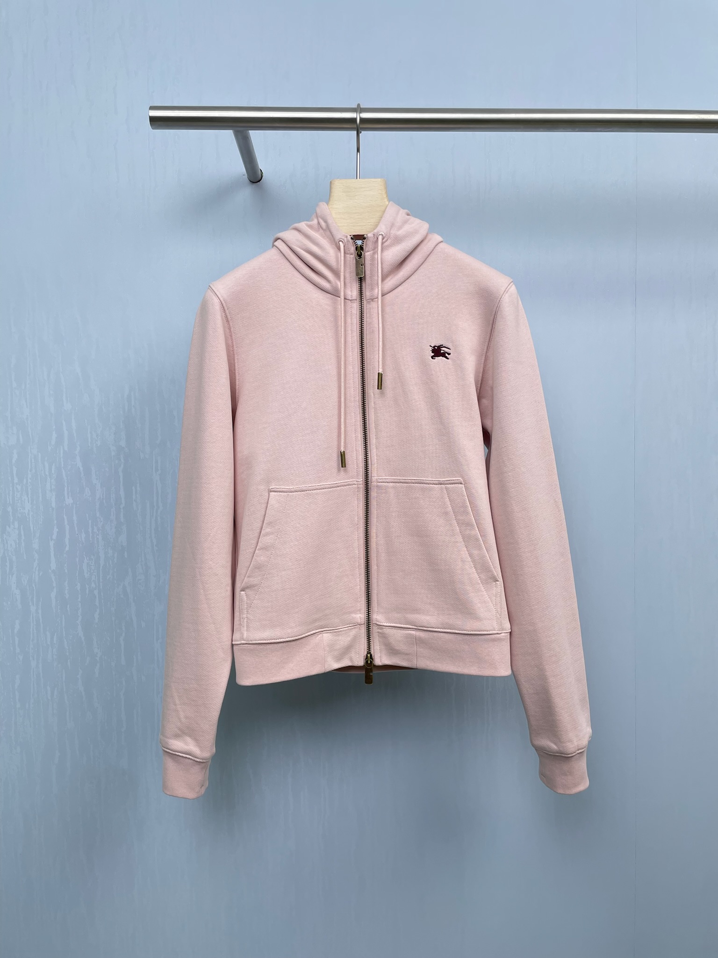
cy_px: 479
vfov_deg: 67.3
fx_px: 719
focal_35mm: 26
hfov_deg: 53.1
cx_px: 359
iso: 32
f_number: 1.6
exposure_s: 1/263
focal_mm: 4.2
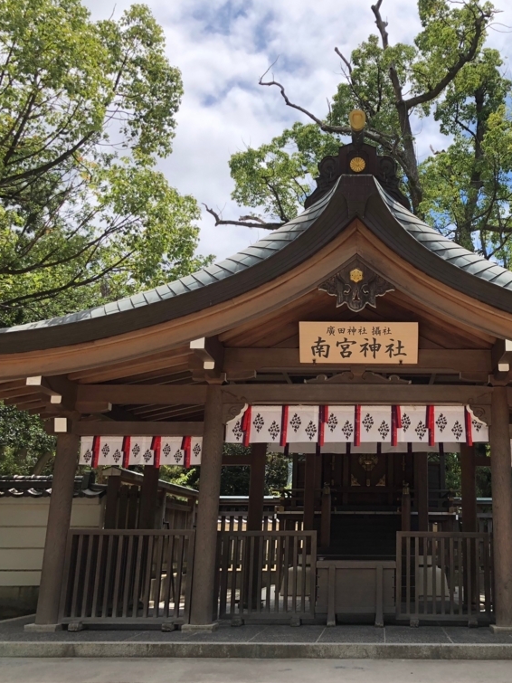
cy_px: 342
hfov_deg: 36.9
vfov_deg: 49.0
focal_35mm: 38
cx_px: 381
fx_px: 750
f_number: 1.8
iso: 20
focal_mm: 4
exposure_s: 1/1429
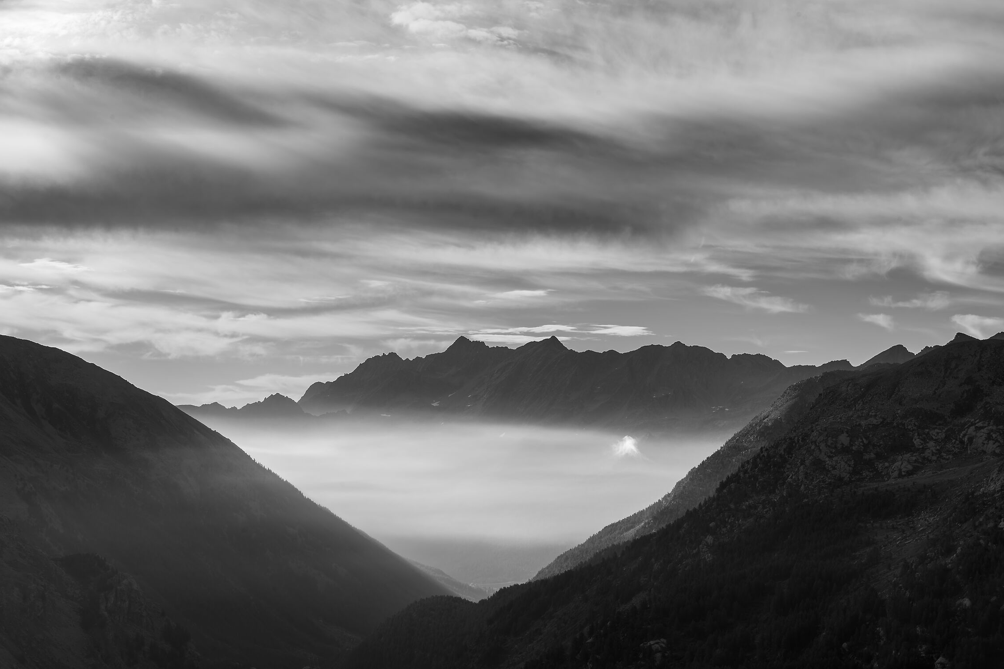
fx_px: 2063
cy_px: 349
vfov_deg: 18.4
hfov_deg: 27.4
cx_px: 501
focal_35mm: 74
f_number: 11
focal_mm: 70
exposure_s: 1/125
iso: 100
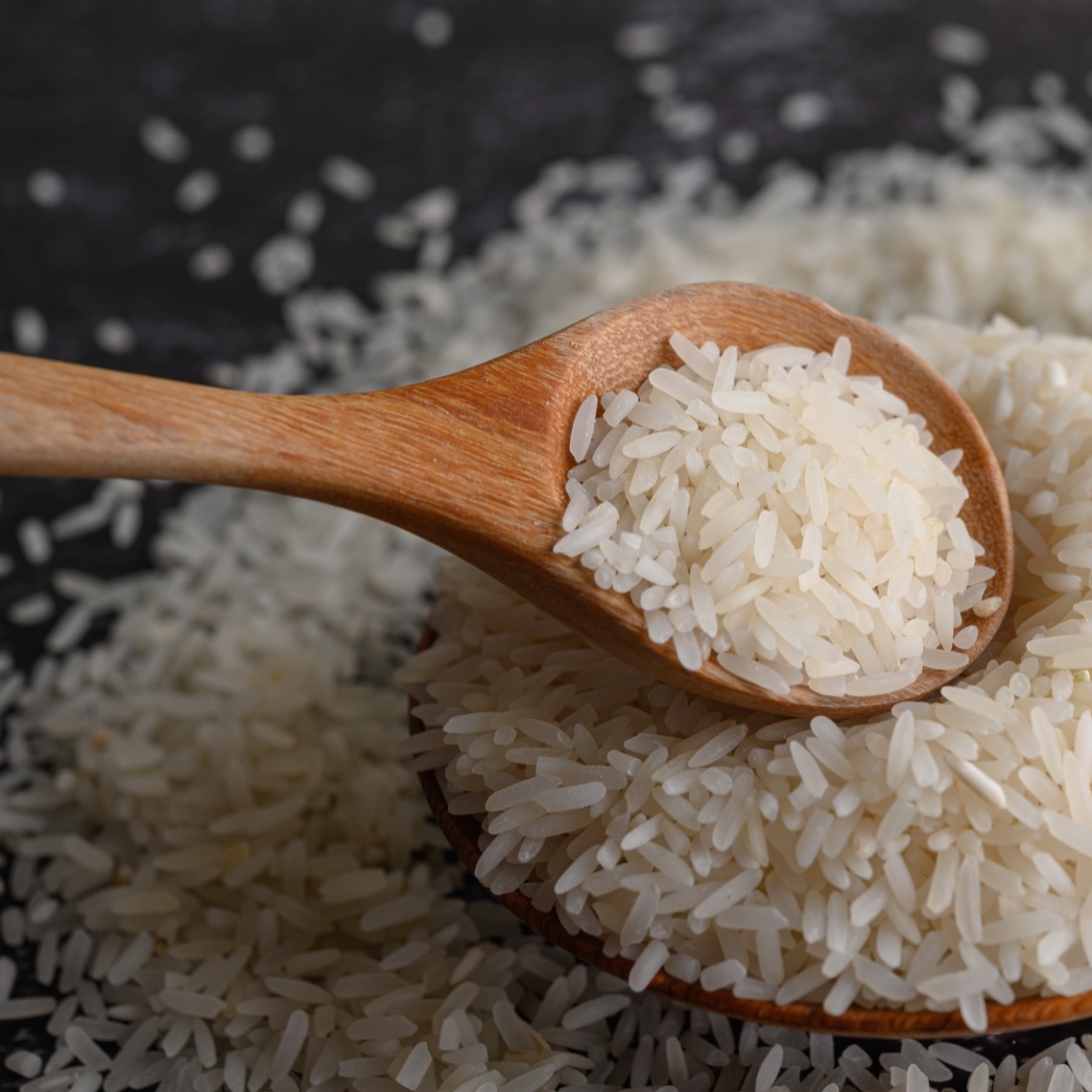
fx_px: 3069
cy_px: 541
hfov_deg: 19.9
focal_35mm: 86
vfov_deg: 20.2
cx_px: 896
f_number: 9
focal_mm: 60
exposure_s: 1/125
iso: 100
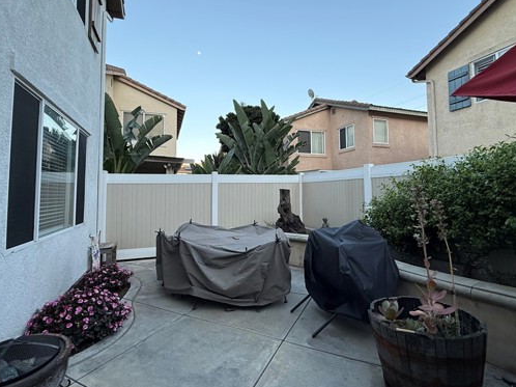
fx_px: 268
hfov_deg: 87.8
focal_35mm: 18
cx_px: 256
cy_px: 178
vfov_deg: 71.4
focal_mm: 2.22
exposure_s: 1/237
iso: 64
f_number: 2.2
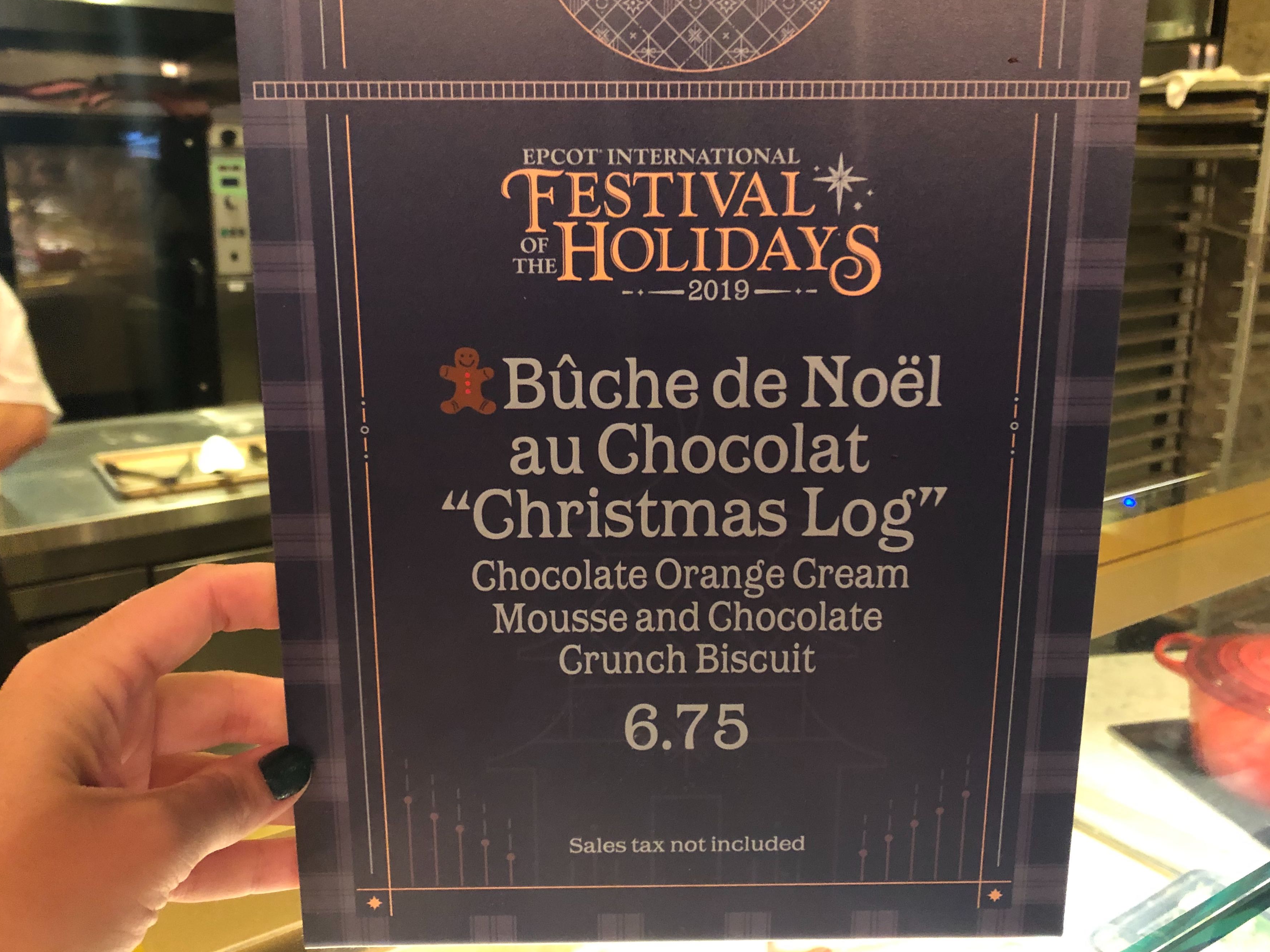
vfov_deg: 44.1
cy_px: 426
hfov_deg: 56.8
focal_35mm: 32
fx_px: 1174
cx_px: 643
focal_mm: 3.99
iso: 100
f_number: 1.8
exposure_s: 1/4
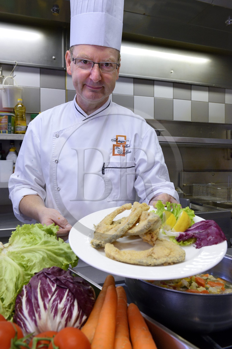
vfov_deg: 63.7
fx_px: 281
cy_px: 174
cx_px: 116
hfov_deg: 44.9
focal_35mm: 29
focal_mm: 29
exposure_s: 1/60
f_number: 8
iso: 1600
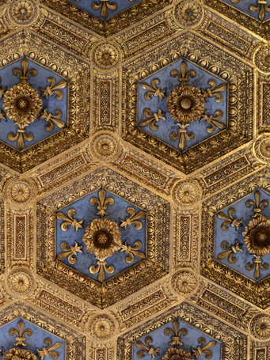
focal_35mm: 62
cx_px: 29
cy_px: 178
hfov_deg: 23.1
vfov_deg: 31.2
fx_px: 645
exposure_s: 1/60
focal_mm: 28
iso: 1600
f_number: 4
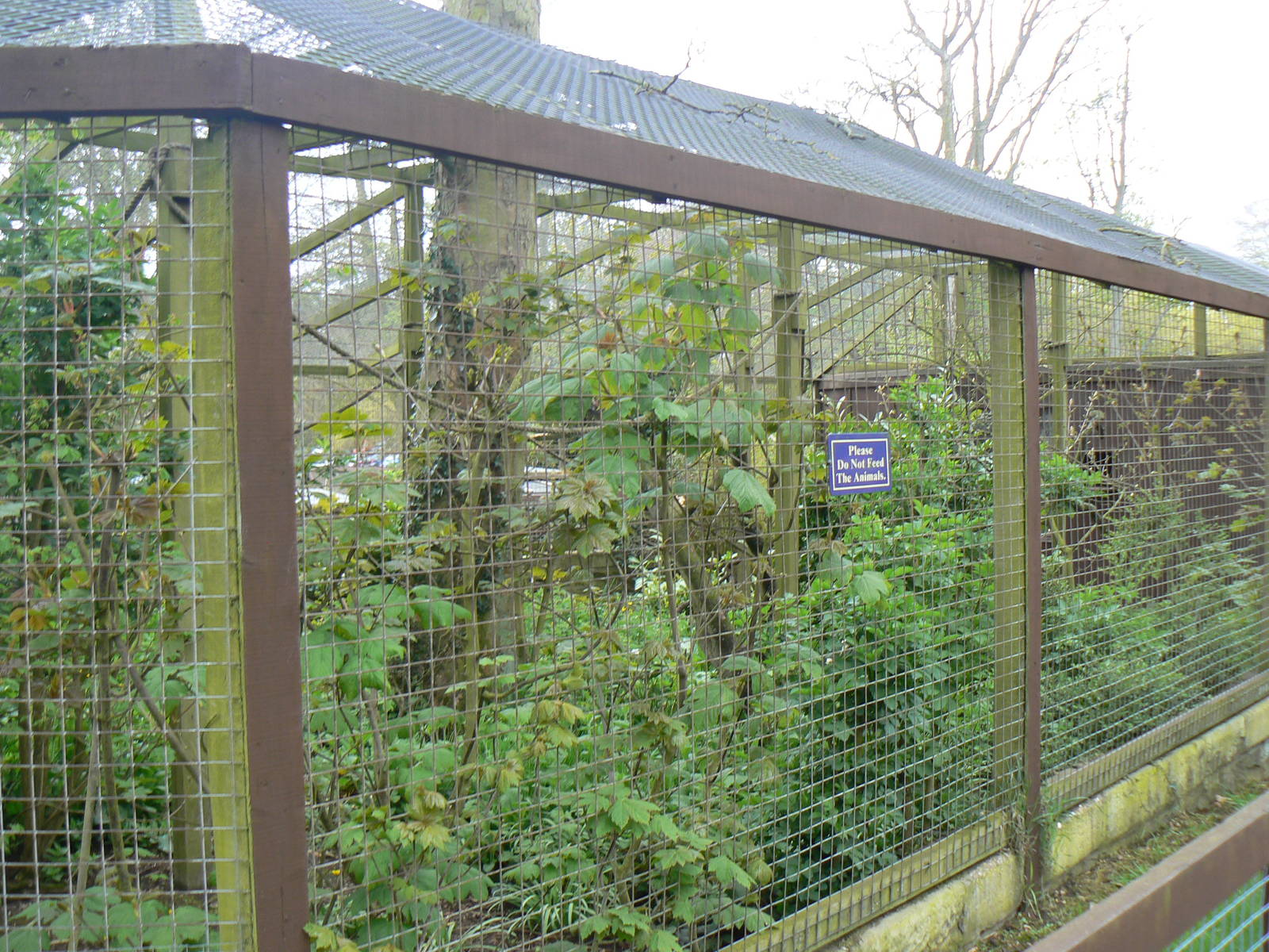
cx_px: 634
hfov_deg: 51.4
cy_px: 476
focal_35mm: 36
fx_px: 1320
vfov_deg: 39.7
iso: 80
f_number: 4
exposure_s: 1/80
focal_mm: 6
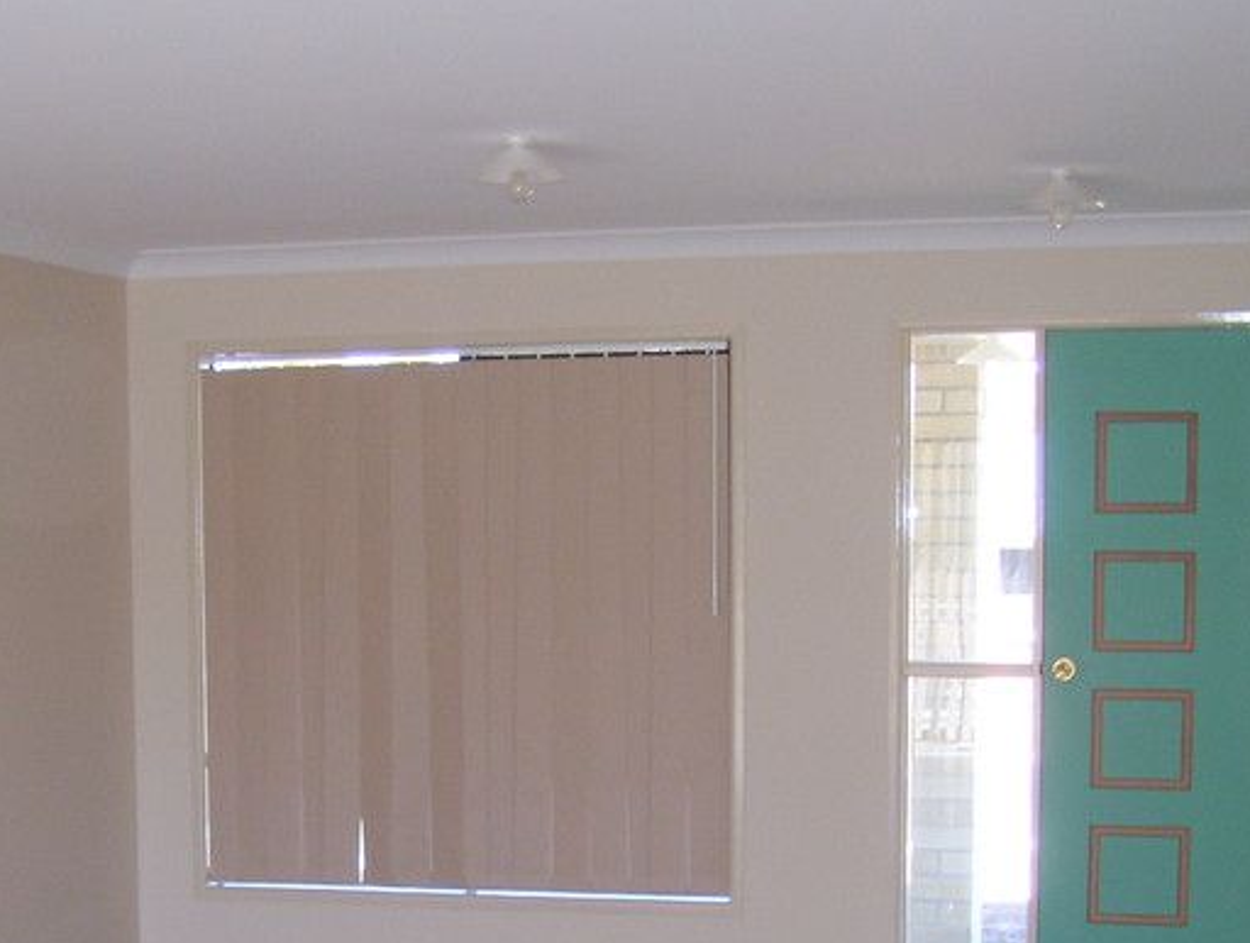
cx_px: 381
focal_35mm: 72
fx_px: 2605
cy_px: 893
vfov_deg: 20.0
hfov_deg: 26.8
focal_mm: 6
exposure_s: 1/60
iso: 100
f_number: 2.7
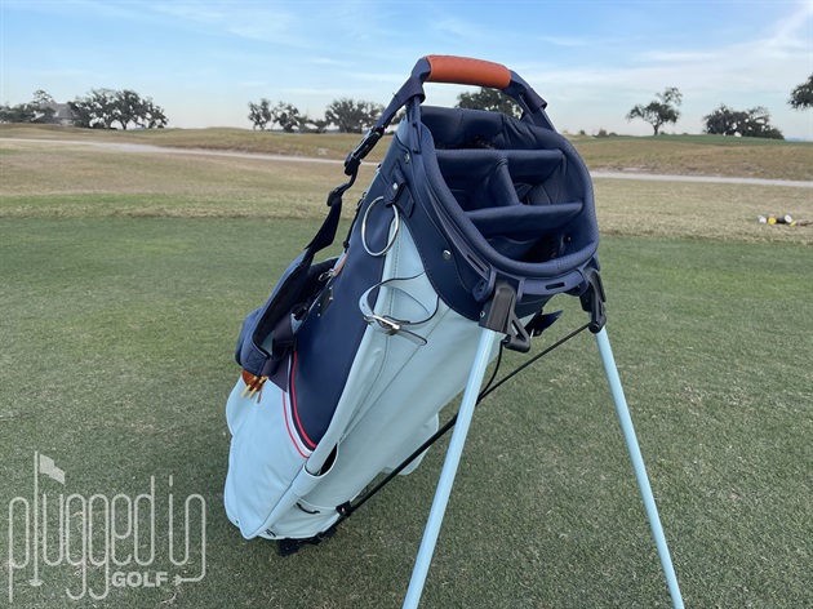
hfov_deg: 67.3
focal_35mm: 26
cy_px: 304
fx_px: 610
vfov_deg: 53.0
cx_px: 406
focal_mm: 4.2
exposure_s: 1/602
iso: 32
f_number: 1.6
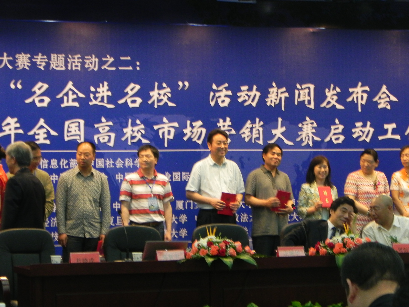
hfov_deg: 15.3
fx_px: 1524
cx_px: 204
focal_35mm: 129
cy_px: 154
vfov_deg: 11.5
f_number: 4.5
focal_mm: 23
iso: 400
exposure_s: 1/28.5
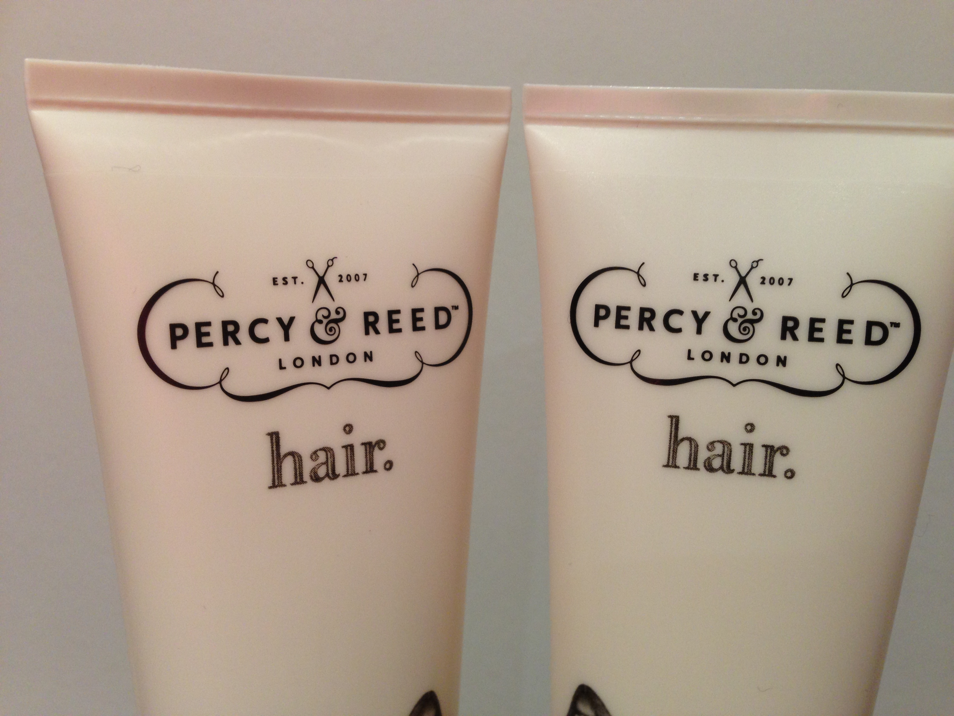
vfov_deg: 42.9
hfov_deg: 55.4
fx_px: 909
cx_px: 477
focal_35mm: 33
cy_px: 358
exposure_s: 1/20
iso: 125
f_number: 2.4
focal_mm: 4.13
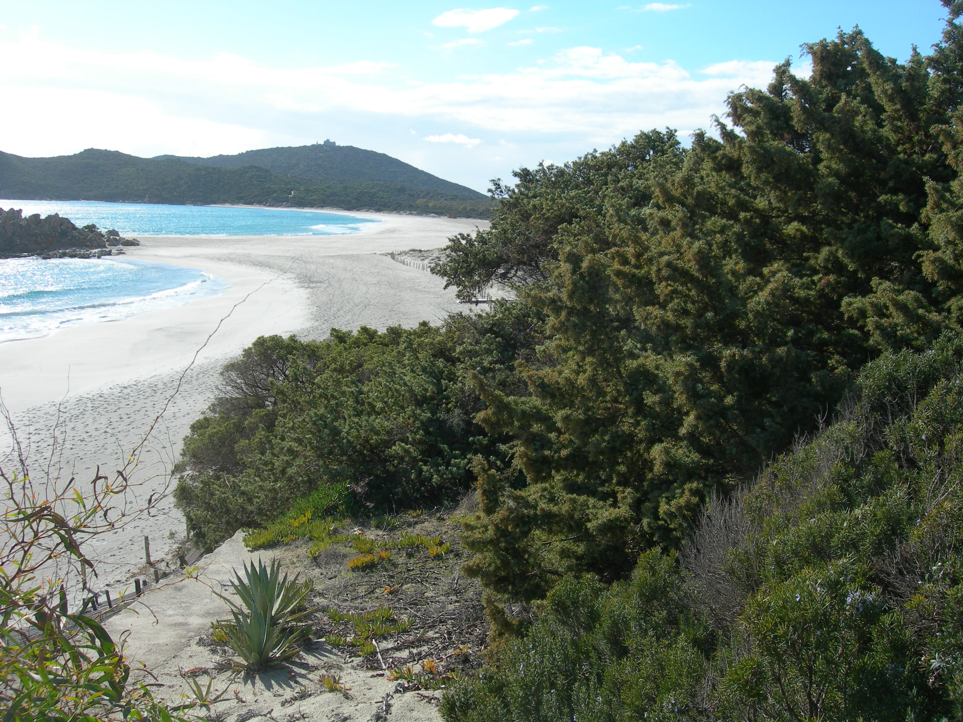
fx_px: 1057
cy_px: 361
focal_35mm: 38
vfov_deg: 37.7
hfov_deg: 49.0
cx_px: 482
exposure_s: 1/448
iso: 50
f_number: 4.8
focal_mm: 7.8
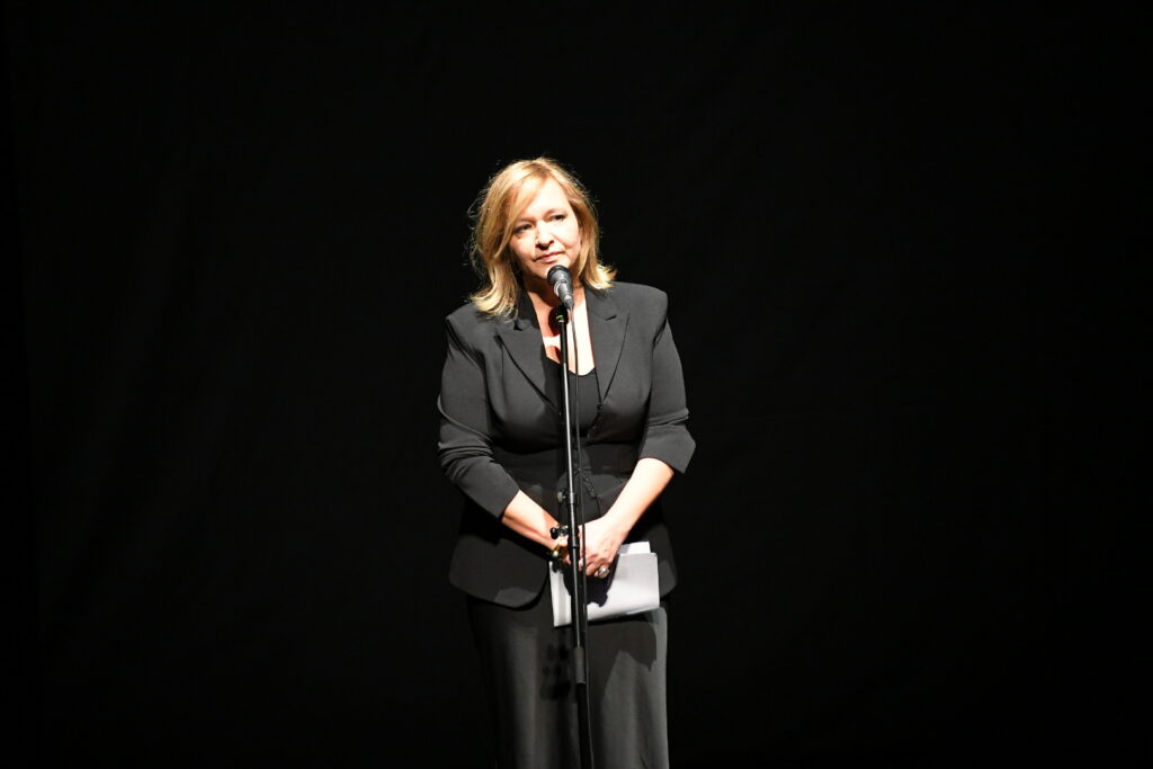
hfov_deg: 6.9
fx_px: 9609
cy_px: 384
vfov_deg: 4.6
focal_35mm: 300
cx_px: 576
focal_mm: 200
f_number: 2.8
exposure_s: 1/500
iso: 3200
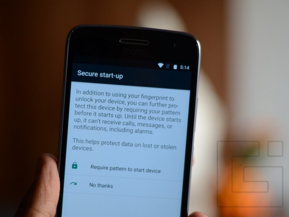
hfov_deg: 23.8
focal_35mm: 82
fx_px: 685
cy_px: 108
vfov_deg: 18.0
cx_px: 129
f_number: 1.8
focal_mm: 50
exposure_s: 1/200
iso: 100
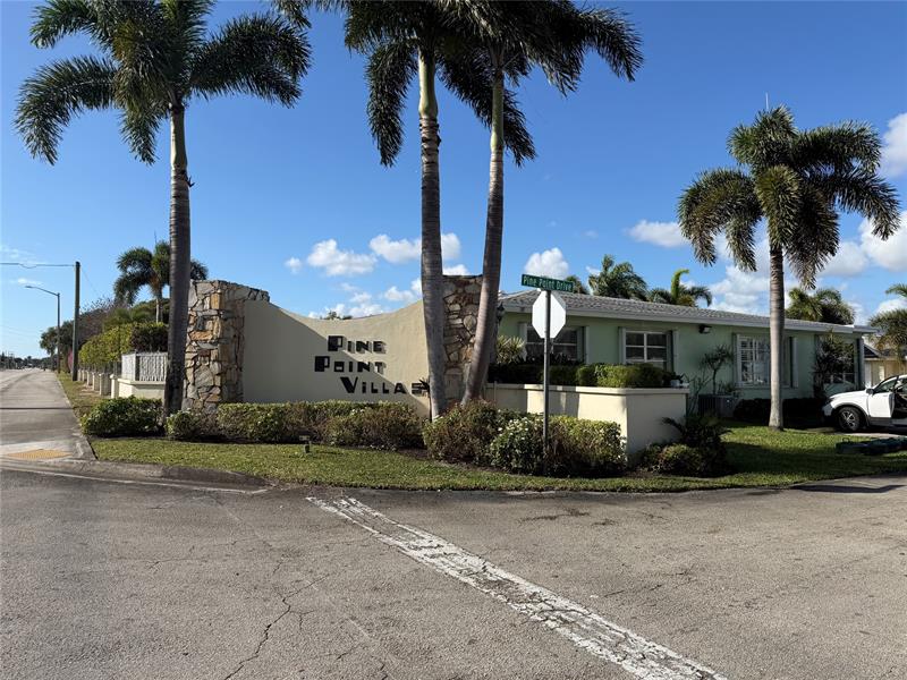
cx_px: 454
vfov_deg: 56.8
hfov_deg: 71.6
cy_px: 340
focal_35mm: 24
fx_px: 629
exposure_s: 1/4975
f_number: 1.78
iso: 80
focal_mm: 6.76
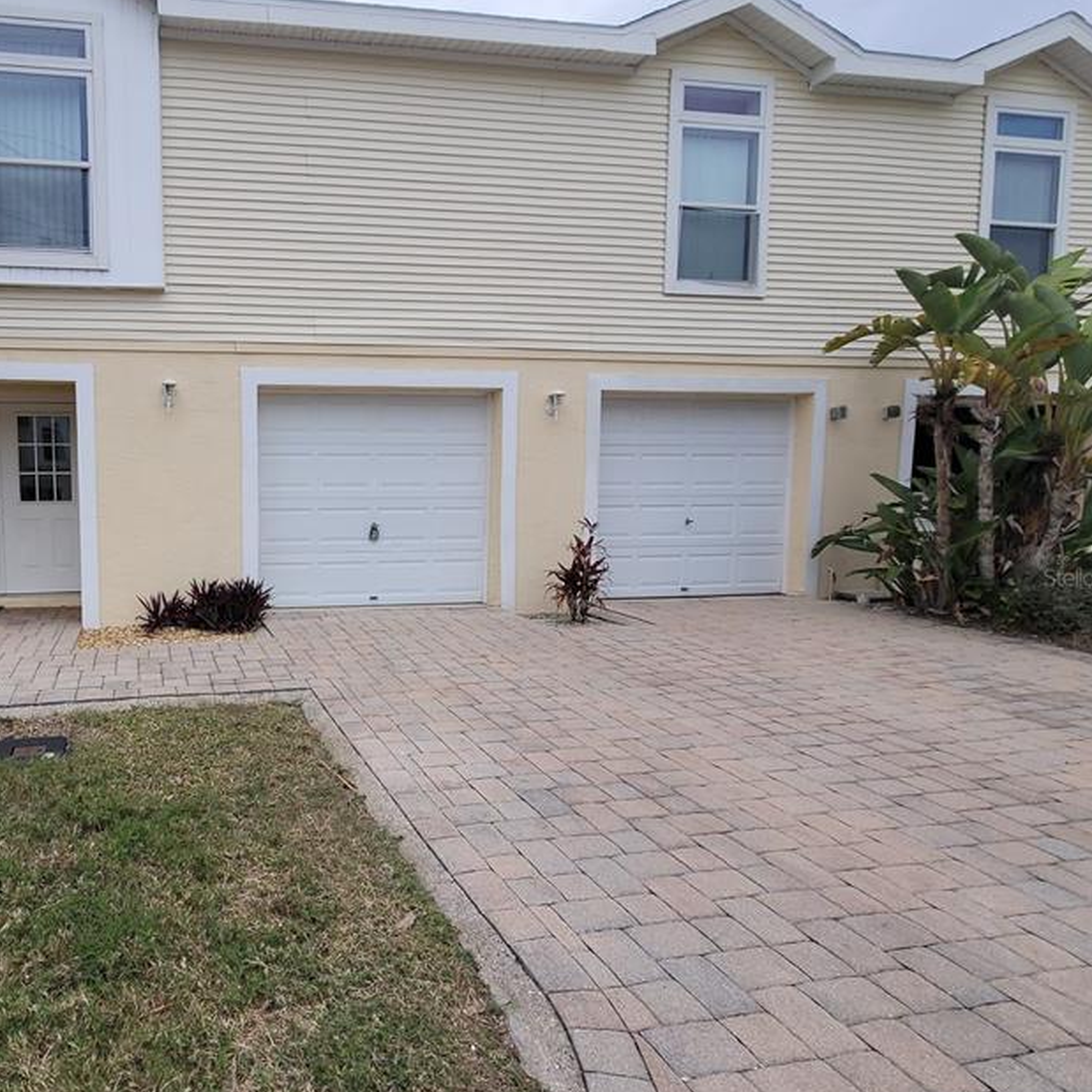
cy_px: 577
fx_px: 678
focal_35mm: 19
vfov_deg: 77.6
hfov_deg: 71.3
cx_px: 247
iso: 64
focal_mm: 2.2
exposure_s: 1/572
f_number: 2.2
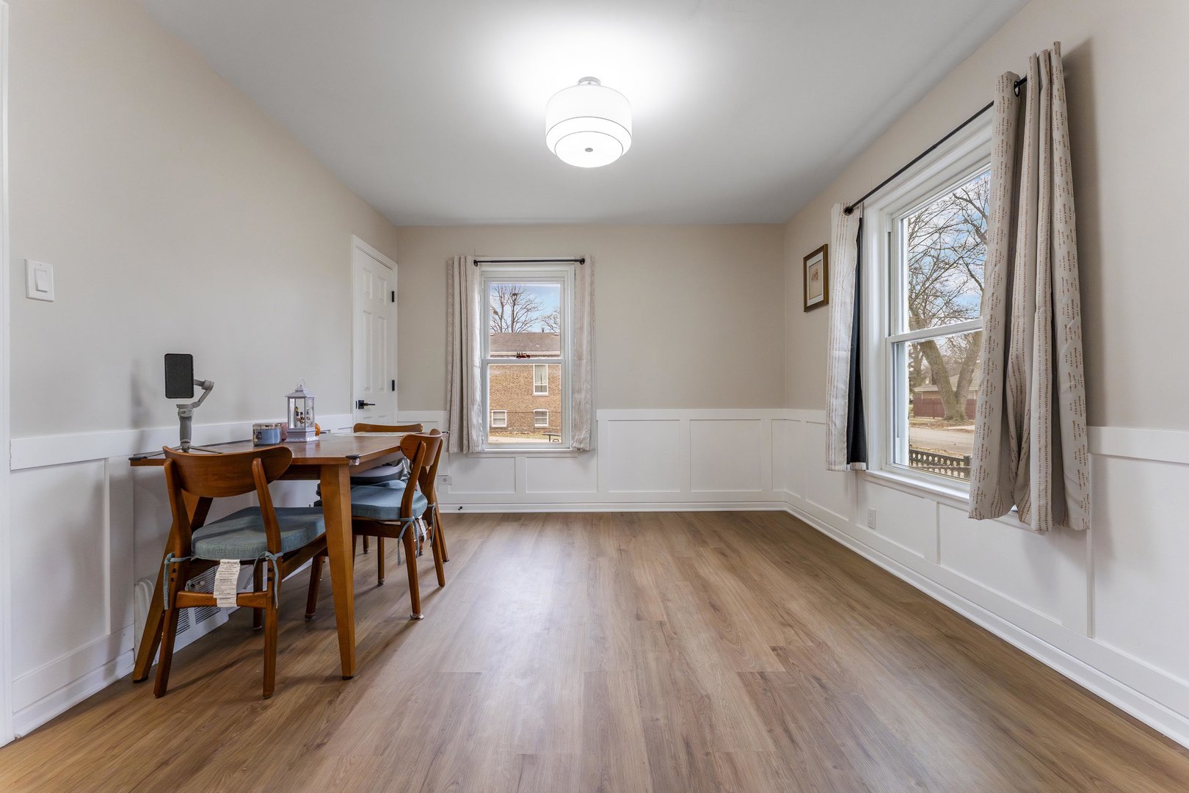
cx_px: 594
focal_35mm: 14
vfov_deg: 81.2
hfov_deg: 104.3
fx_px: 462
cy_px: 396
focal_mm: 14
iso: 640
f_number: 7.1
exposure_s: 1/160
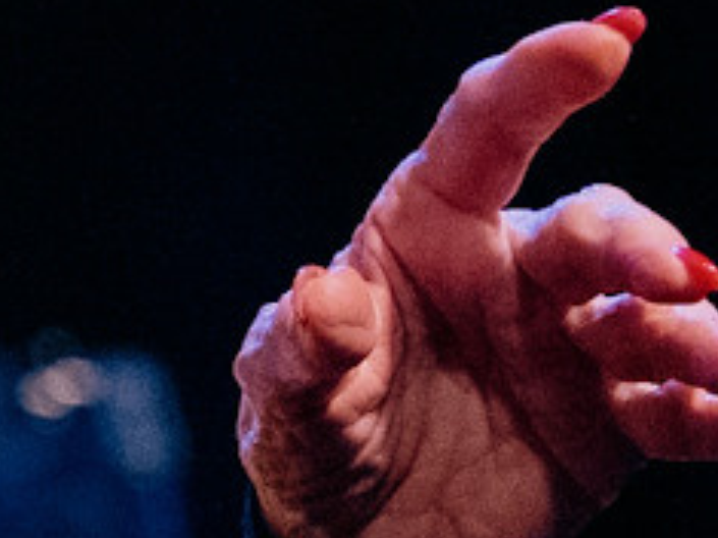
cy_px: -130
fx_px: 23489
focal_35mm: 1133
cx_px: -553
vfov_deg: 1.3
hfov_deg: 1.7
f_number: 2.8
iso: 3200
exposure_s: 1/500
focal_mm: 135
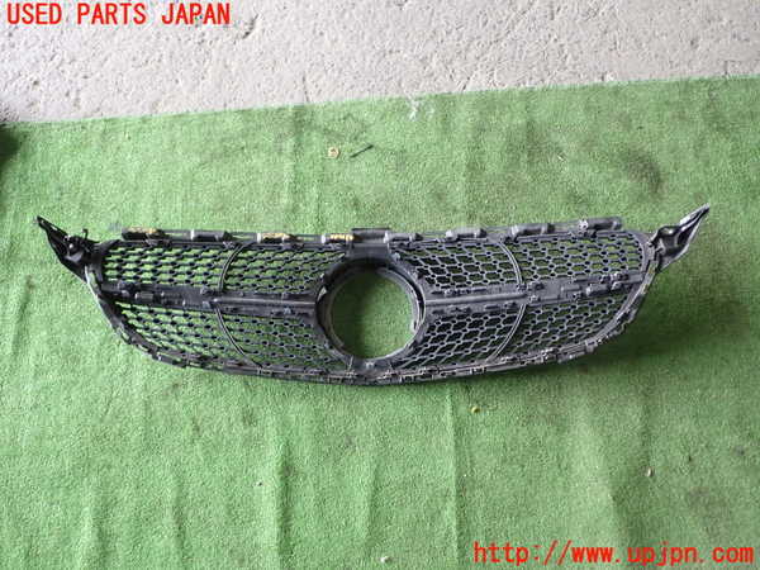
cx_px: 380
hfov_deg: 60.0
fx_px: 659
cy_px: 285
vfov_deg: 46.8
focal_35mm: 30
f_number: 2.3
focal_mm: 5.4
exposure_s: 1/50
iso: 200
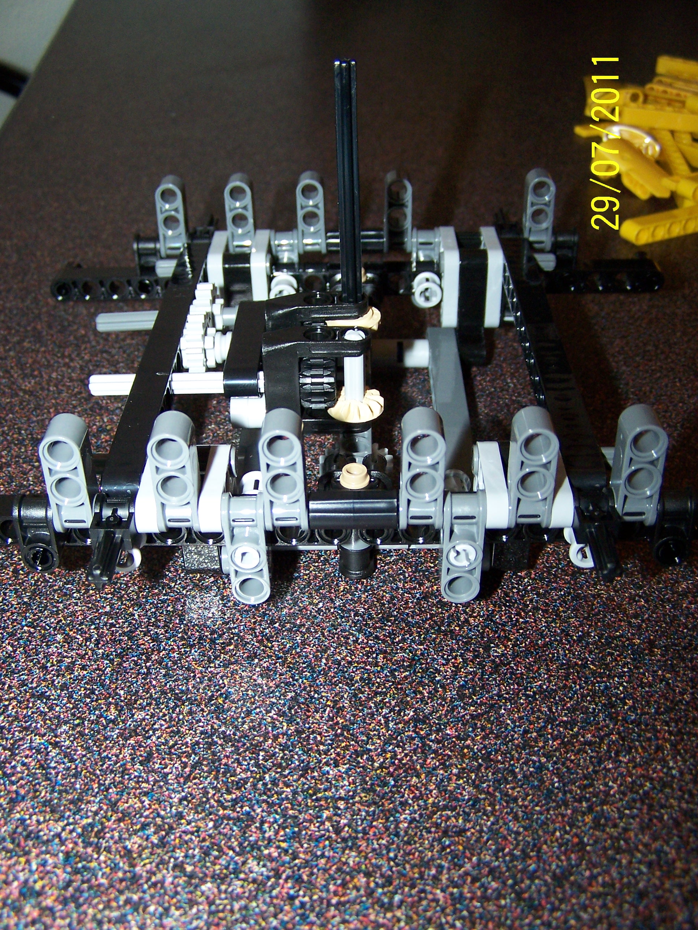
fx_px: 1022
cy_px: 465
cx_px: 349
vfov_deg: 49.0
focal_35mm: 38
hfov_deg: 37.7
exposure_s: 1/60
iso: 140
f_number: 2.8
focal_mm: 6.3
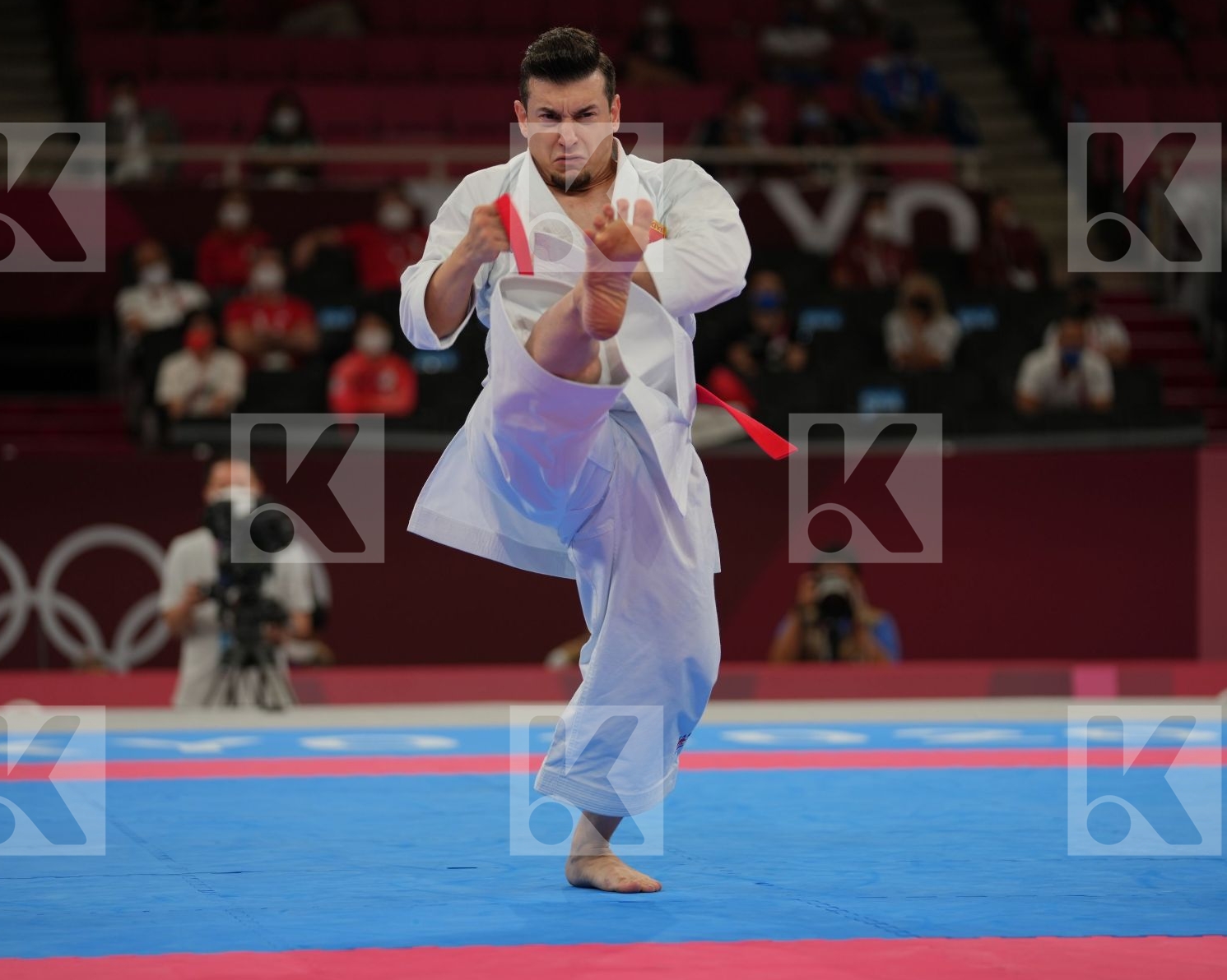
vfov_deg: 9.1
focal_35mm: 170
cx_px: 587
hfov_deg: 11.4
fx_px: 6172
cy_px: 488
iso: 200
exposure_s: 1/500
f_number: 2.8
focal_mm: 150
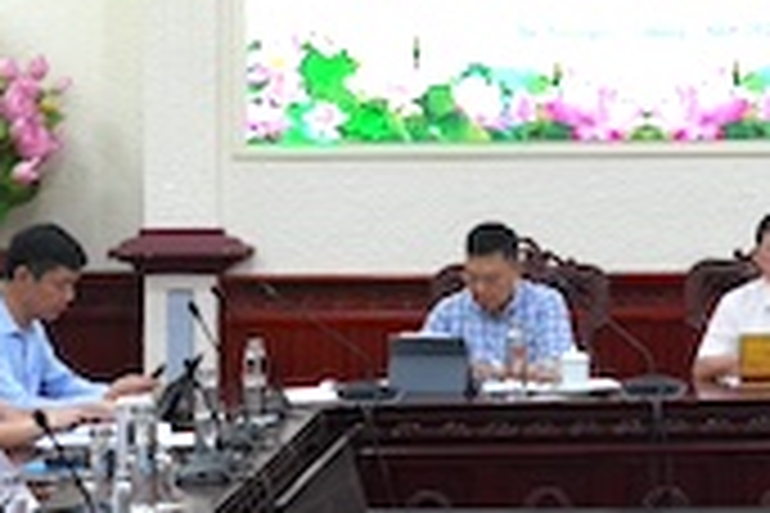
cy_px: 40
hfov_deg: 17.4
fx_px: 2481
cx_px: 680
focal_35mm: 116
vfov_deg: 11.7
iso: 1250
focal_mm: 33
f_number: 5.6
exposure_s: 1/125
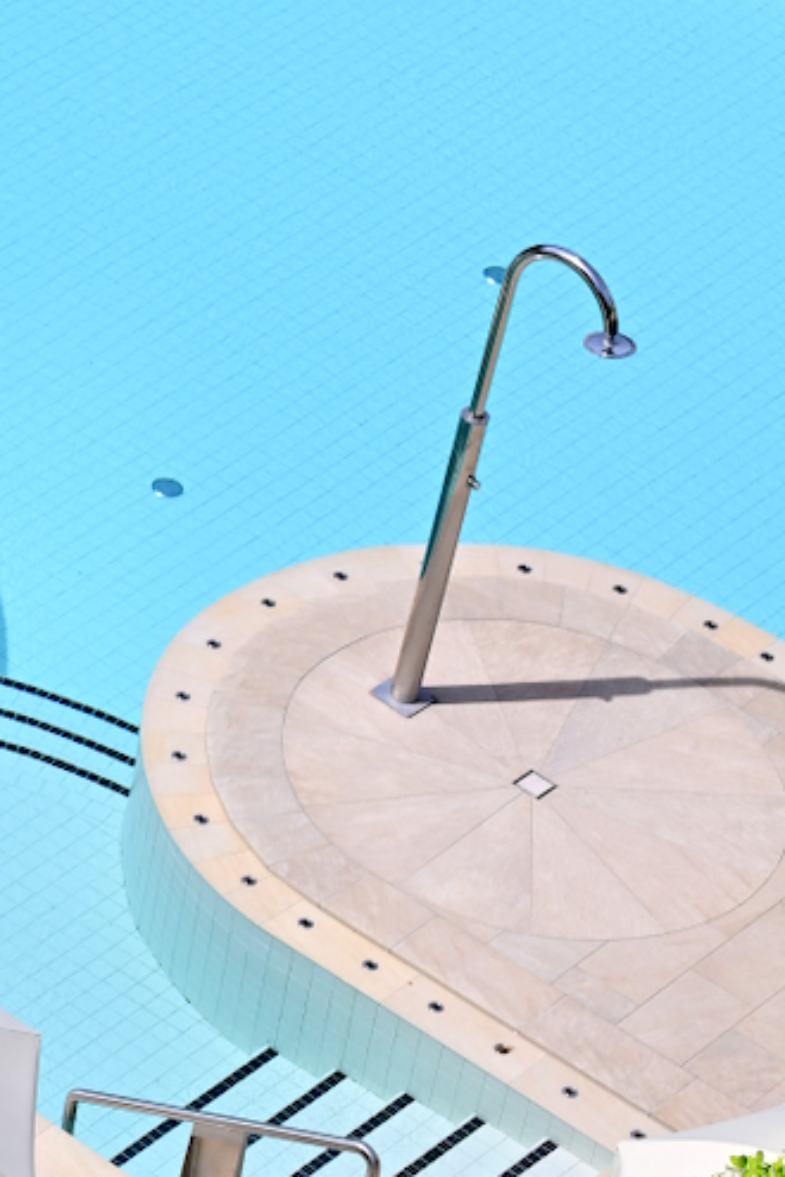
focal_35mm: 194
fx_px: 6345
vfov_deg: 10.6
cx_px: -706
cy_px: 333
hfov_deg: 6.9
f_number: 3.5
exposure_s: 1/1250
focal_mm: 50
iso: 64
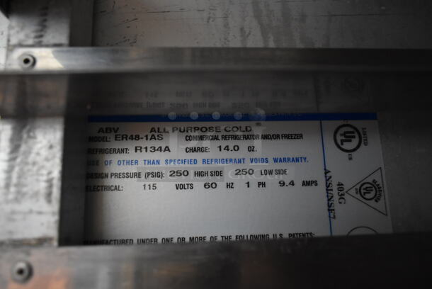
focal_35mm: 27
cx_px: 216
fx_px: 324
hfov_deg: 67.3
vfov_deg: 48.0
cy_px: 144
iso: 2500
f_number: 3.5
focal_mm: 18
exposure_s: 1/30
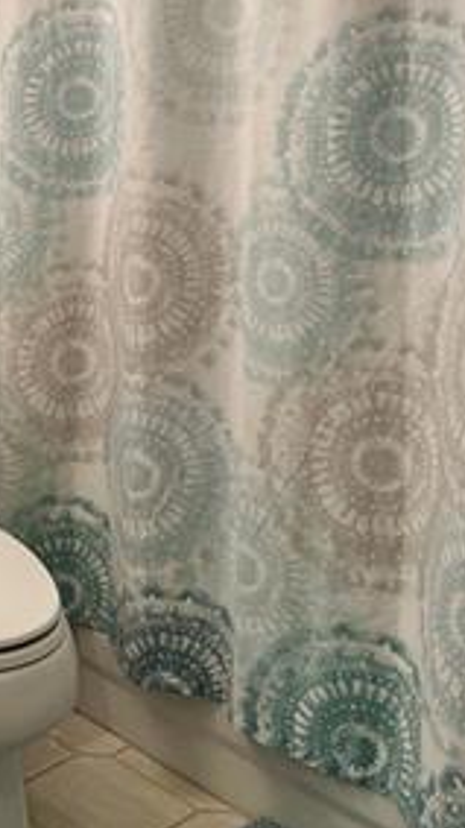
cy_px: 79
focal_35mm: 60
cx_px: -114
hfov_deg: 18.8
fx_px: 1316
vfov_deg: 33.1
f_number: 1.5
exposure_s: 1/120
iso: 100
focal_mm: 5.7
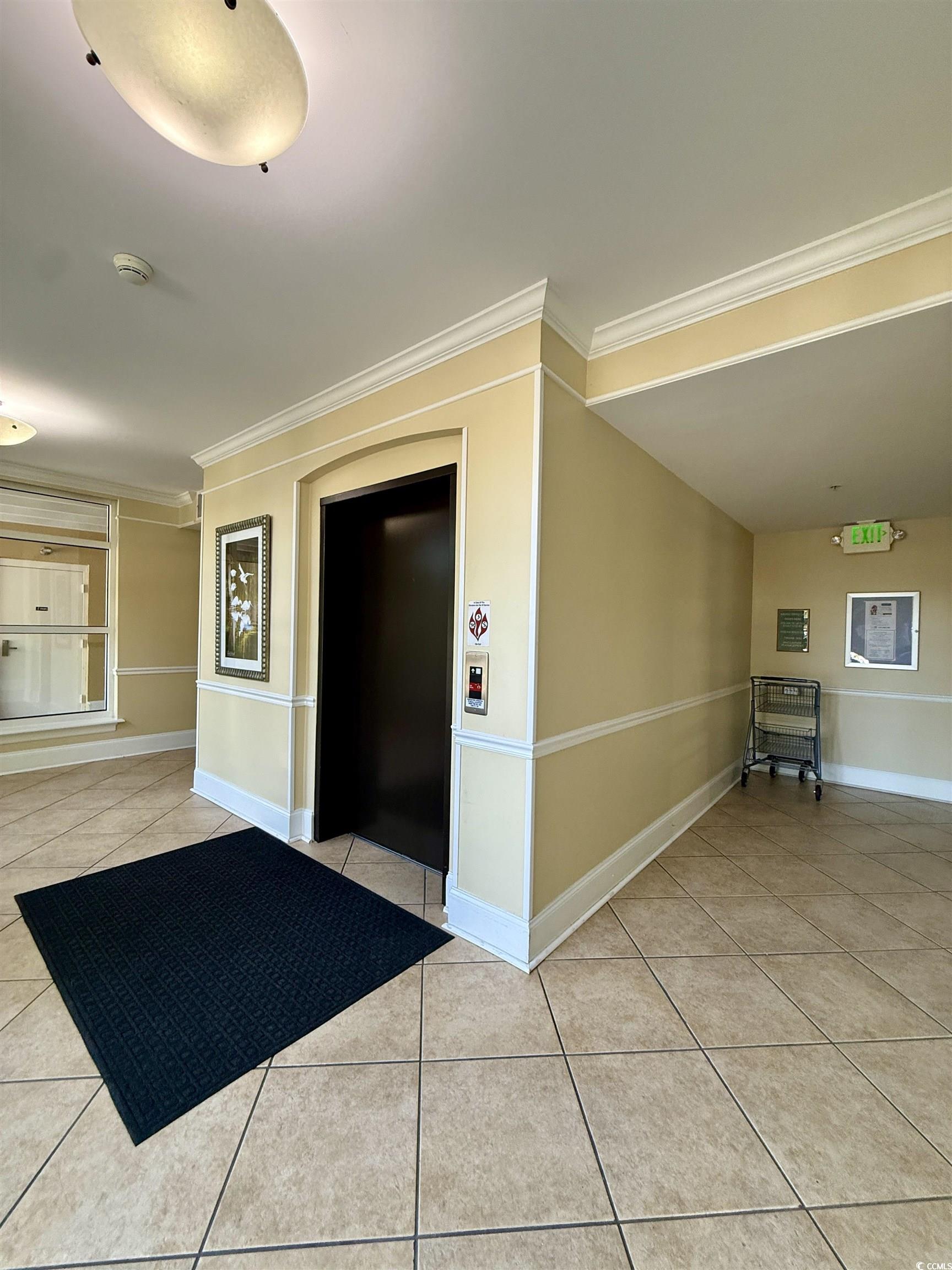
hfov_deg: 85.7
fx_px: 513
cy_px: 635
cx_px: 476
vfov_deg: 102.1
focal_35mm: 14
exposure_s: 1/120
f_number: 2.2
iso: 200
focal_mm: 2.22
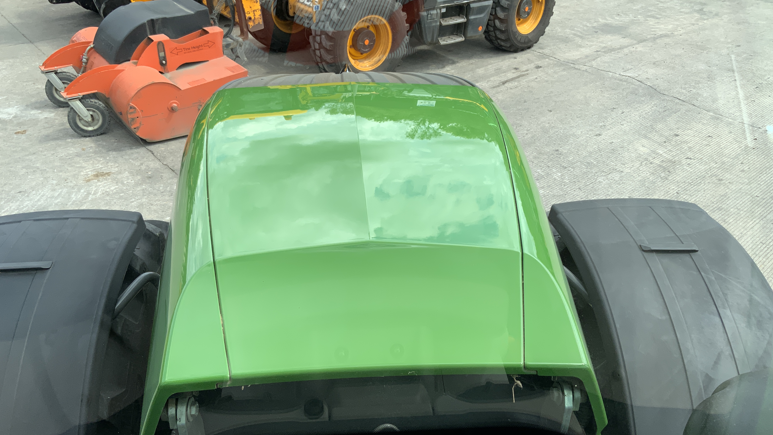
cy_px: 214
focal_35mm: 32
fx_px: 656
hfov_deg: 61.0
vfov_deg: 36.7
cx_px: 385
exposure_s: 1/586
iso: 16
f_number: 1.8
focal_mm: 3
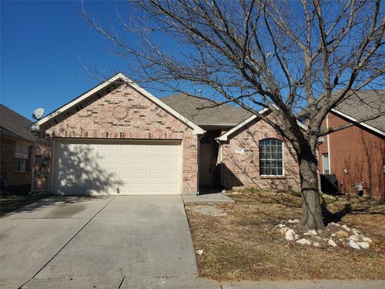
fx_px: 289
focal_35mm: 26
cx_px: 192
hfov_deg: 67.3
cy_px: 144
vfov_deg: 53.1
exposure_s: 1/2452
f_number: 2.4
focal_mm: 4.3
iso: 50
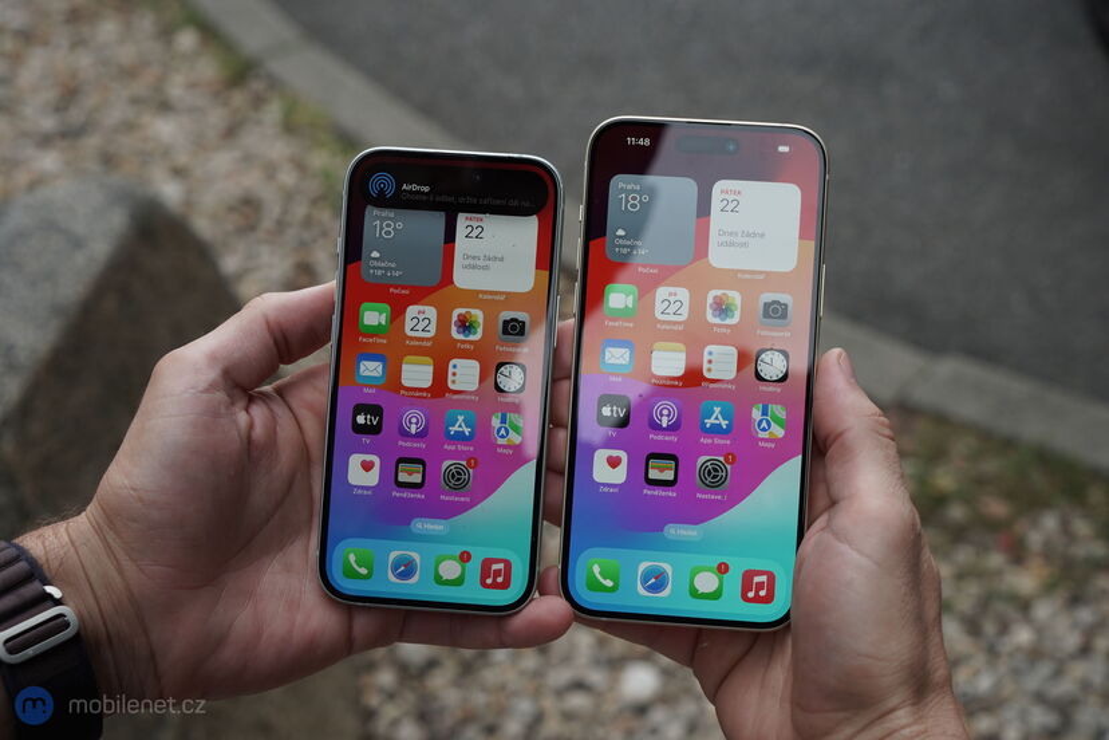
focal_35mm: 61
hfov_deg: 32.9
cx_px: 554
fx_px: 1879
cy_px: 370
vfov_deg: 22.3
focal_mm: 61
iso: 640
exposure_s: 1/200
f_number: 7.1
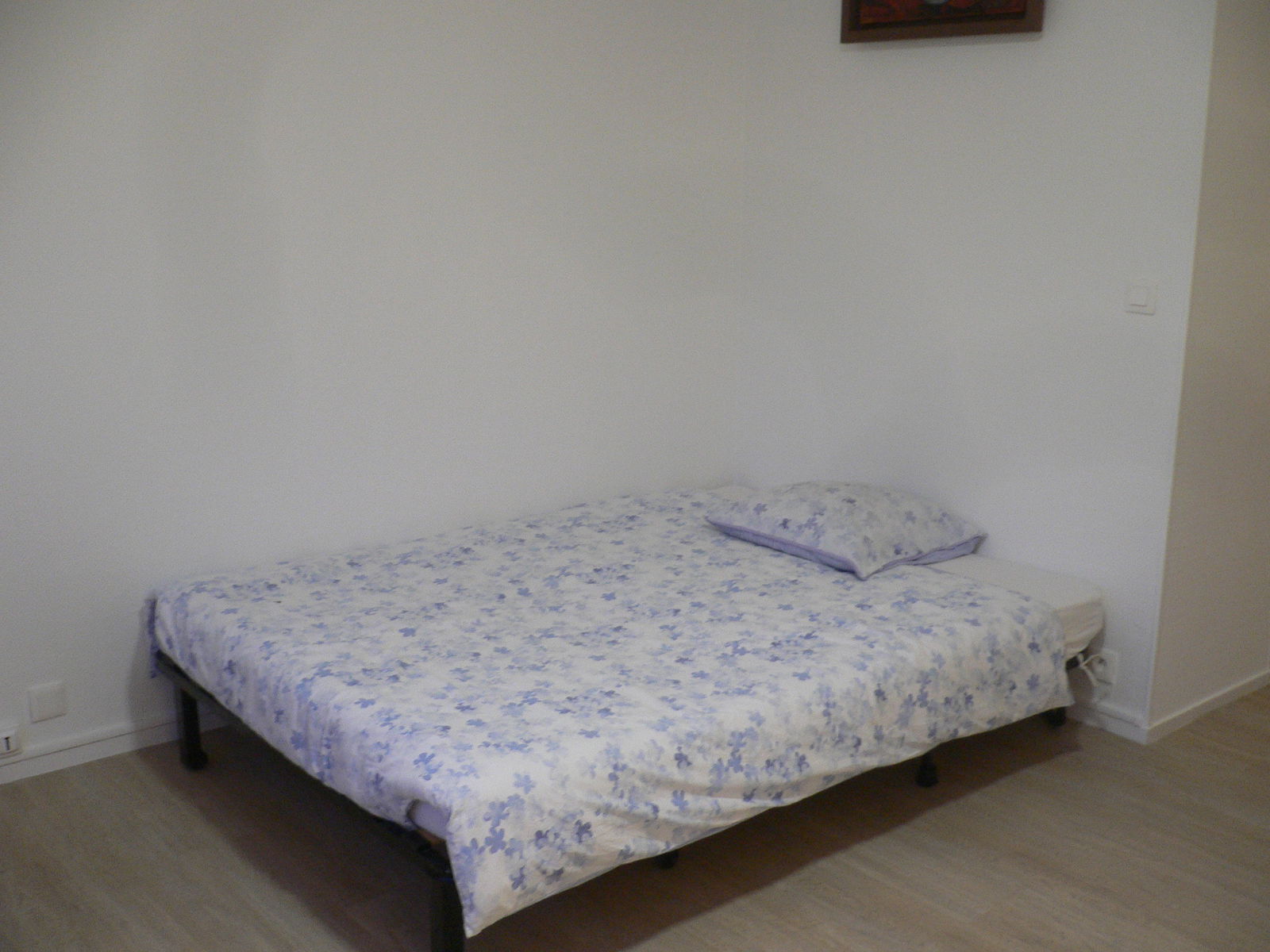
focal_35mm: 35
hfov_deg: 52.6
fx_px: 1284
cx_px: 635
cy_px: 476
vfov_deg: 40.7
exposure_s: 1/15
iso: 200
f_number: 2.8
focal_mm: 5.8
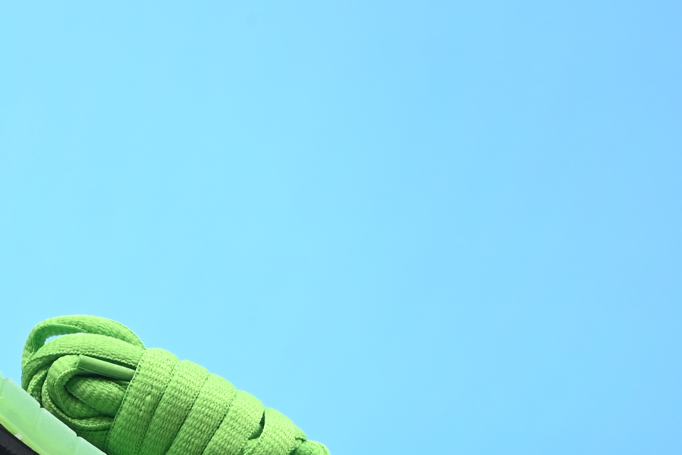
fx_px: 2445
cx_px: -270
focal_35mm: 129
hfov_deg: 15.0
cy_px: 370
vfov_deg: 10.6
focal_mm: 38
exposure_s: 1/2
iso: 100
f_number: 16
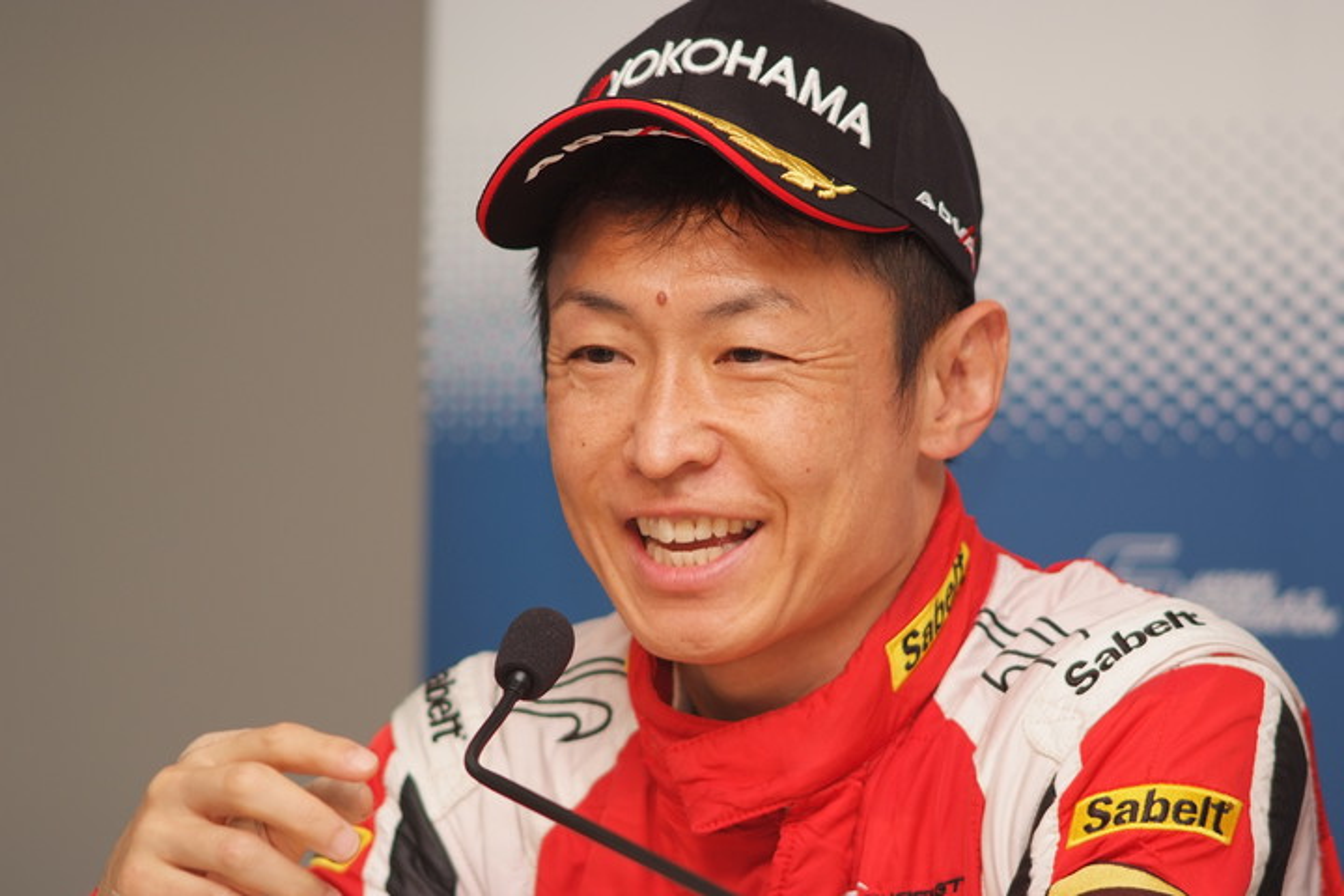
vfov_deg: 5.1
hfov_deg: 7.6
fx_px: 10079
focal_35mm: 270
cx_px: 672
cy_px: 448
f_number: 2.8
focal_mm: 180
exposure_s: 1/250
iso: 400
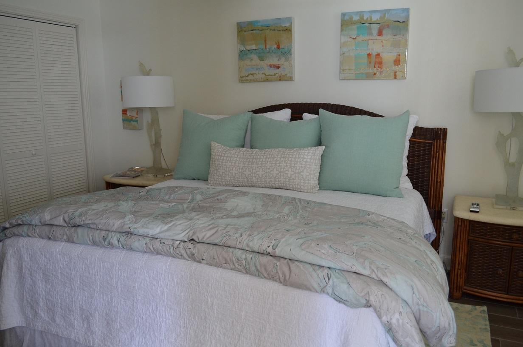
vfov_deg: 43.4
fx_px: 435
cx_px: 262
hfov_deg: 62.0
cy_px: 174
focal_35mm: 30
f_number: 4
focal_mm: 20
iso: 500
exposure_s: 1/60
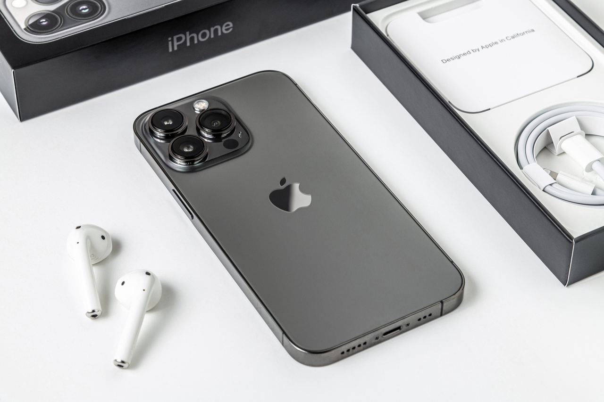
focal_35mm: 105
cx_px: 302
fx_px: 1761
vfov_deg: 13.0
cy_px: 201
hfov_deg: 19.5
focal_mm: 105
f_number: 16
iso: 200
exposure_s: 1/200
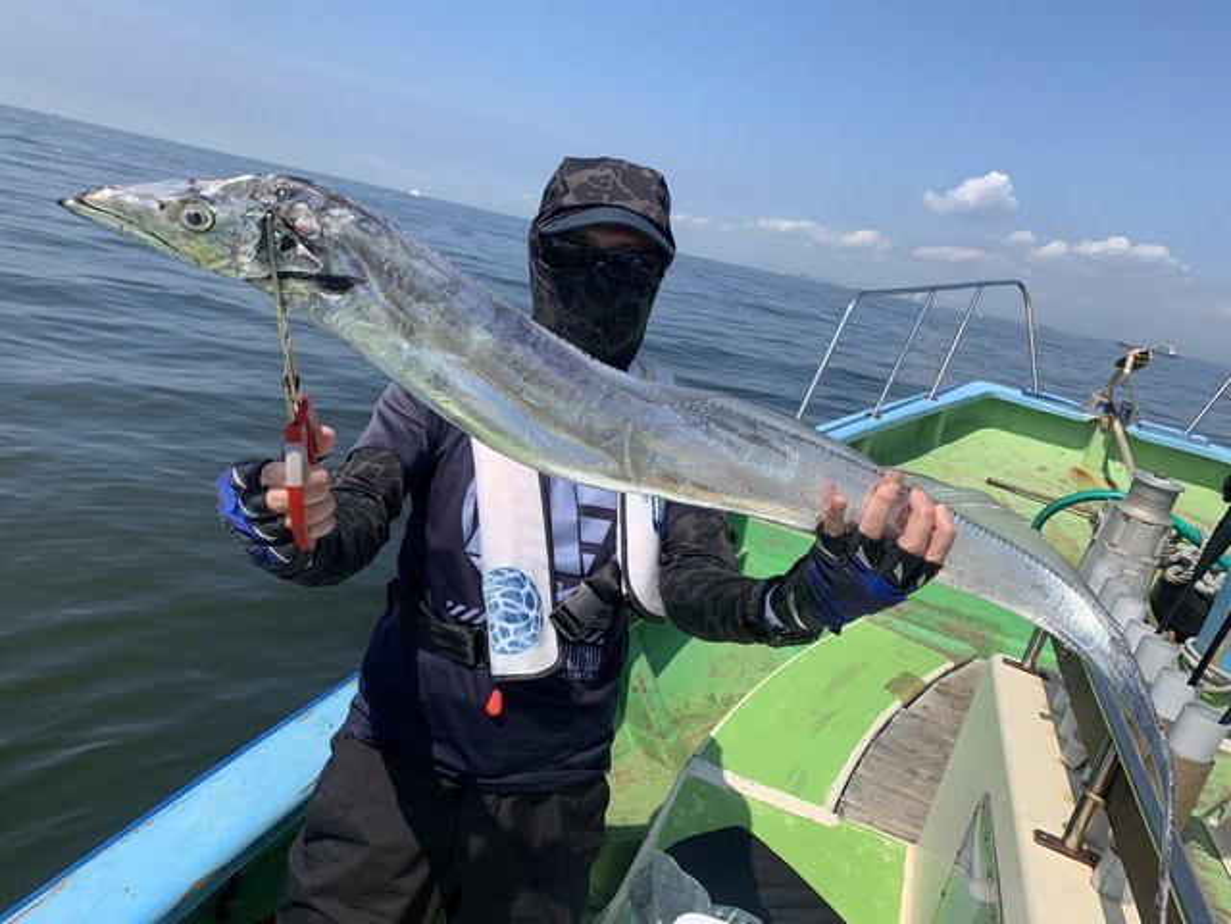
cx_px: 616
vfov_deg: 53.1
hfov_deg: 67.3
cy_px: 462
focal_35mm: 26
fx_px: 925
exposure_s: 1/2994
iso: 25
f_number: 1.8
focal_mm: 4.25
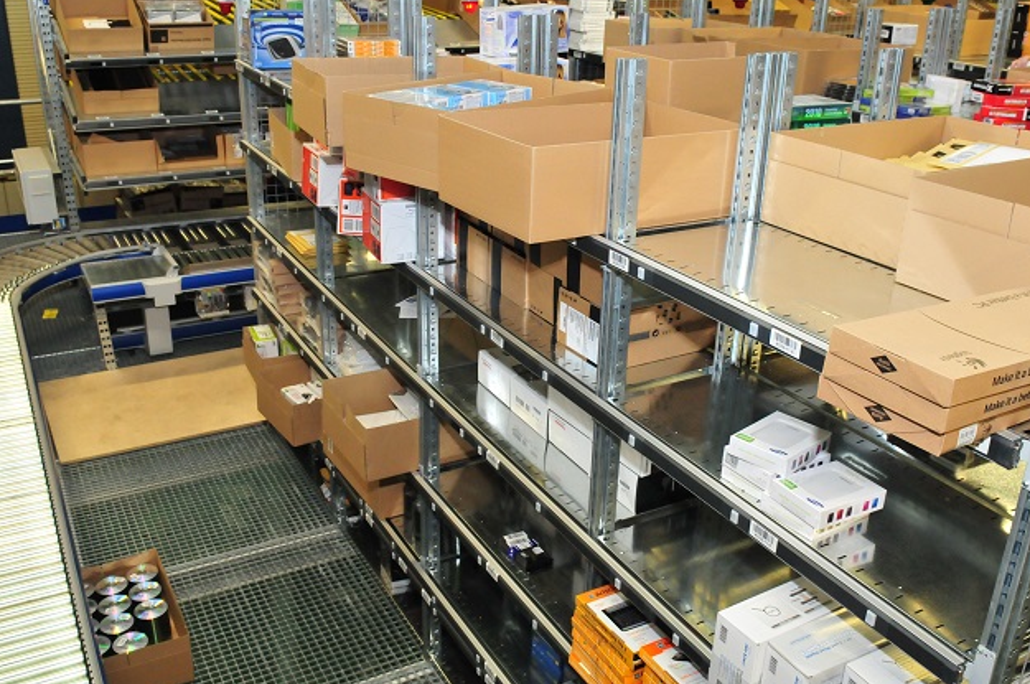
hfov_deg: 57.8
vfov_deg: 40.3
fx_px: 933
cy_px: 340
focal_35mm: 33
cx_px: 514
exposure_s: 1/60
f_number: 6.3
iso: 1400
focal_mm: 17
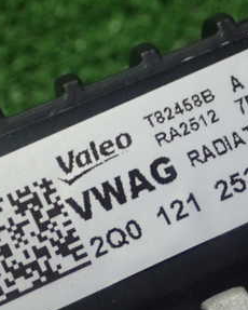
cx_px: 194
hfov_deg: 10.2
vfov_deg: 12.7
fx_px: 1384
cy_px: 196
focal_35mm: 151
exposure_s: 1/80
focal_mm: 13.47
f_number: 4.2
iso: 800
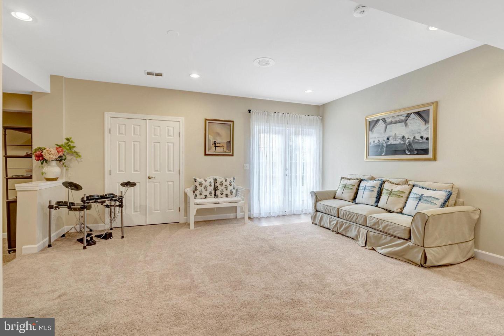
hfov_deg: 96.7
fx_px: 224
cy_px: 168
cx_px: 252
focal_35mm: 16
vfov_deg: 73.7
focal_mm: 16
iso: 1250
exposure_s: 1/50
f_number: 8
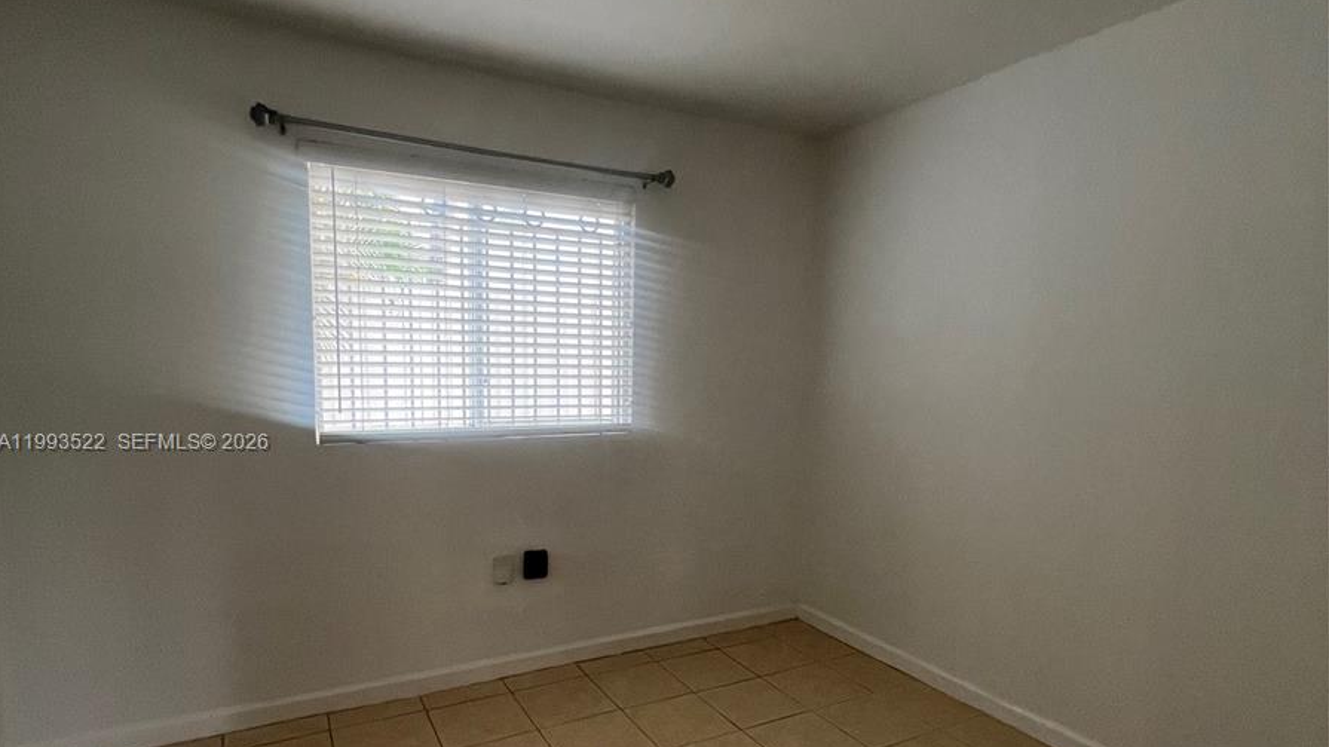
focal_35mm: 19
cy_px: 444
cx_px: 662
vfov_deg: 57.9
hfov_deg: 89.6
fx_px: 669
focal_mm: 1.57
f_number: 1.8
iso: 160
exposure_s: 1/120
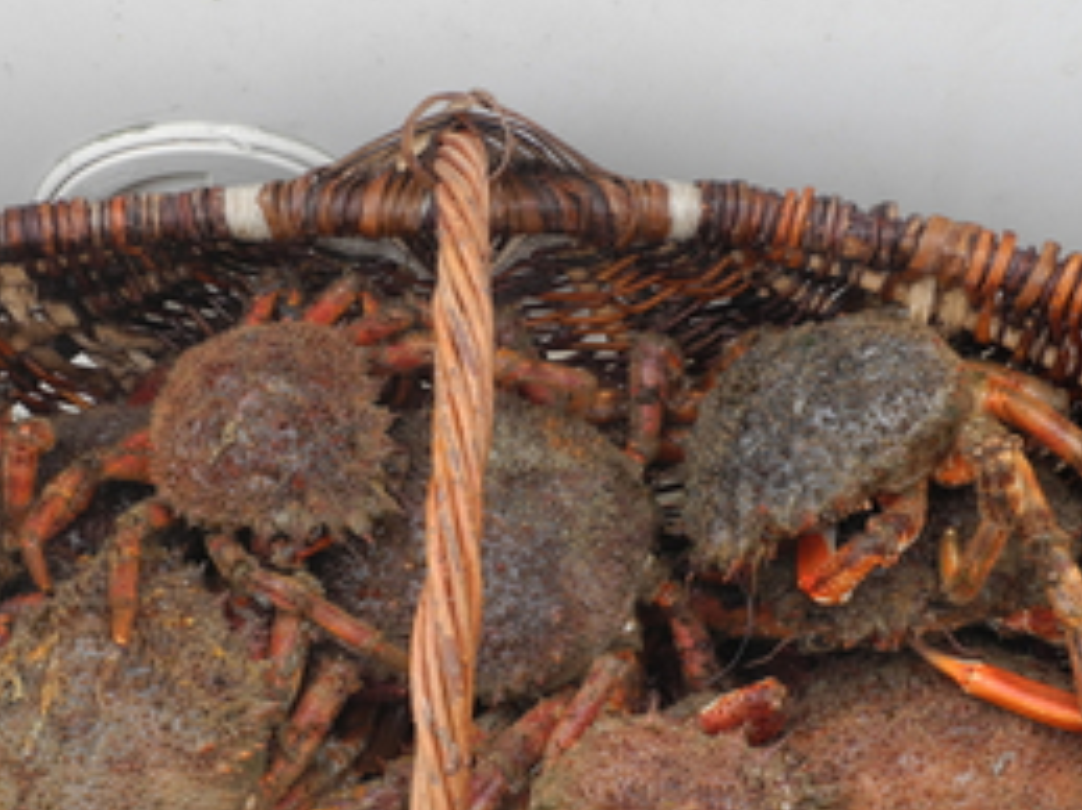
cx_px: 426
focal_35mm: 85
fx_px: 2656
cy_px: 514
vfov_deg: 17.3
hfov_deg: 23.0
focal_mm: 10.7
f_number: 5.6
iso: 100
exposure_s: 1/135
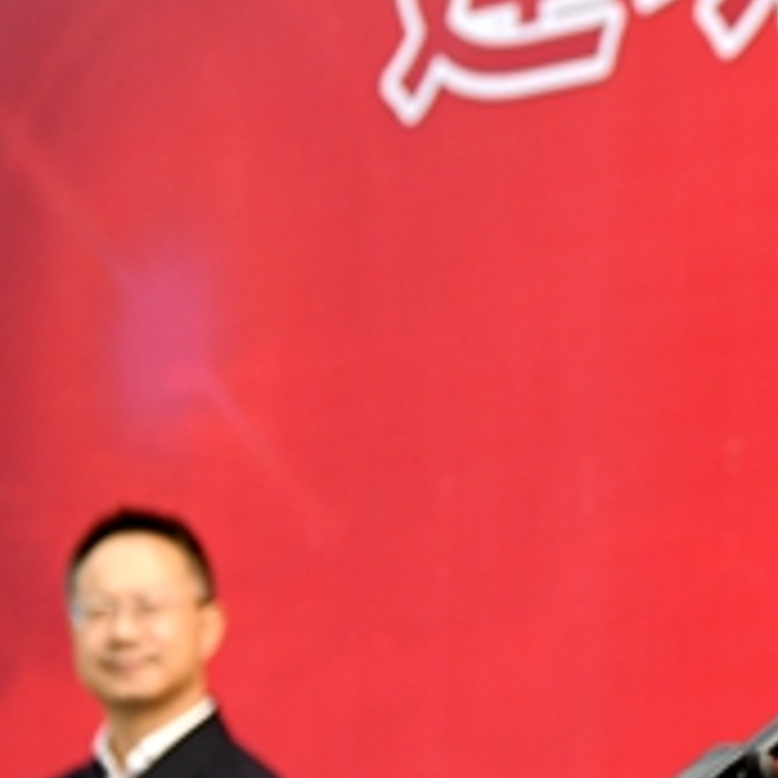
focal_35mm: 223
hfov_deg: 7.7
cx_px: 1304
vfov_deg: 7.8
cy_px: 335
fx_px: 5670
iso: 500
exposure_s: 1/2500
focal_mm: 65
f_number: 4
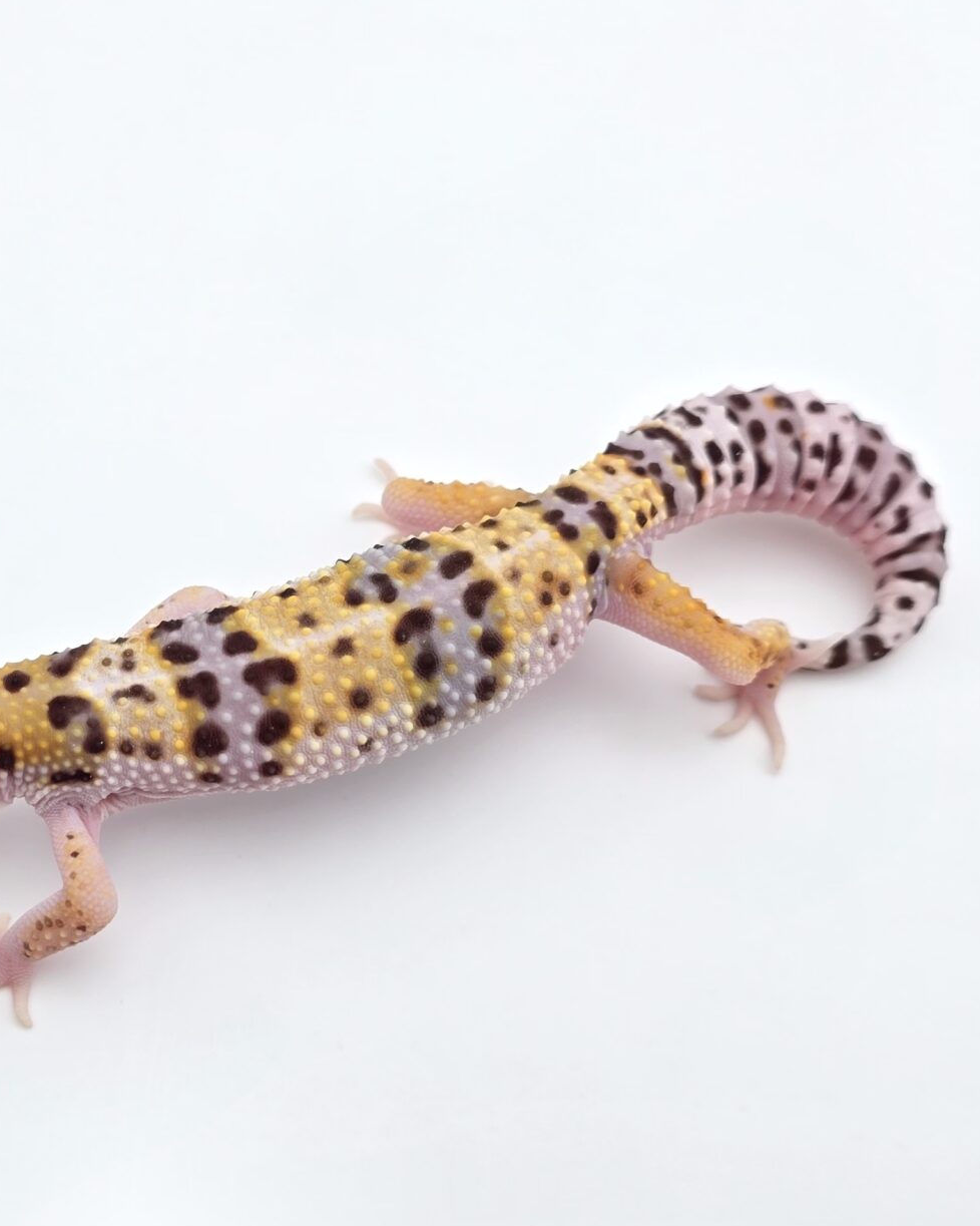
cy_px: 680
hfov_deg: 31.7
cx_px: 282
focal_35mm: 47
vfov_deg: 39.5
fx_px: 1704
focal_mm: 6.3
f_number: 1.7
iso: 25
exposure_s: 1/359
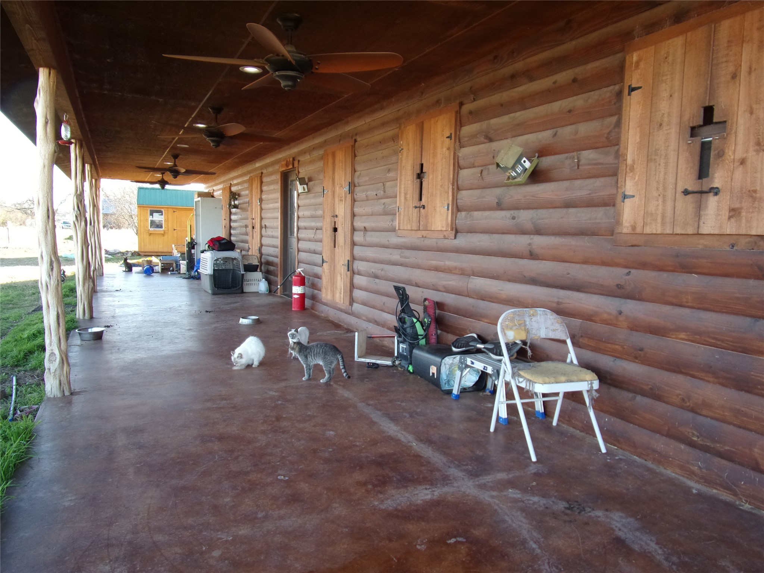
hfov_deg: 71.6
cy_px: 286
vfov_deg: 56.8
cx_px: 382
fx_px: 530
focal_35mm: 24
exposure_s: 1/56
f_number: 3.3
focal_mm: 4.3
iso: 80
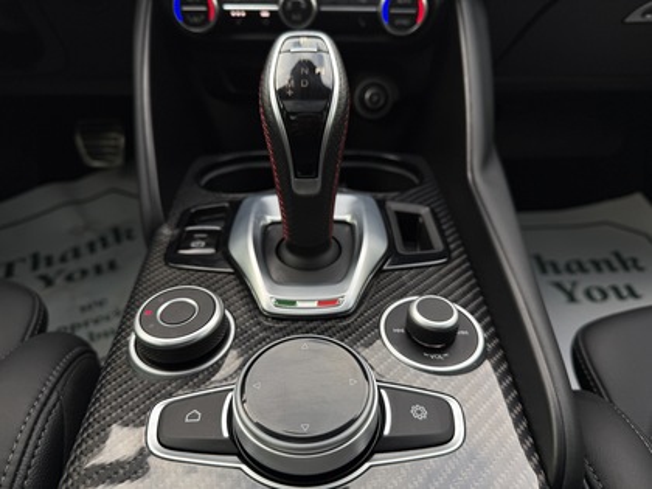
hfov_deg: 71.6
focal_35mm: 24
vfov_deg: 56.8
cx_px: 326
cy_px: 244
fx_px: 452
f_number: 1.78
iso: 80
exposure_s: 1/379
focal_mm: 6.76
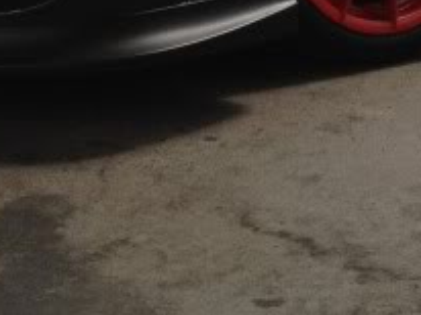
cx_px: 298
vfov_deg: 7.8
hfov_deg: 11.4
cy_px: -468
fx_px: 2114
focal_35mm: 174
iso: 64
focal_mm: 4.3
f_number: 2.4
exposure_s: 1/635
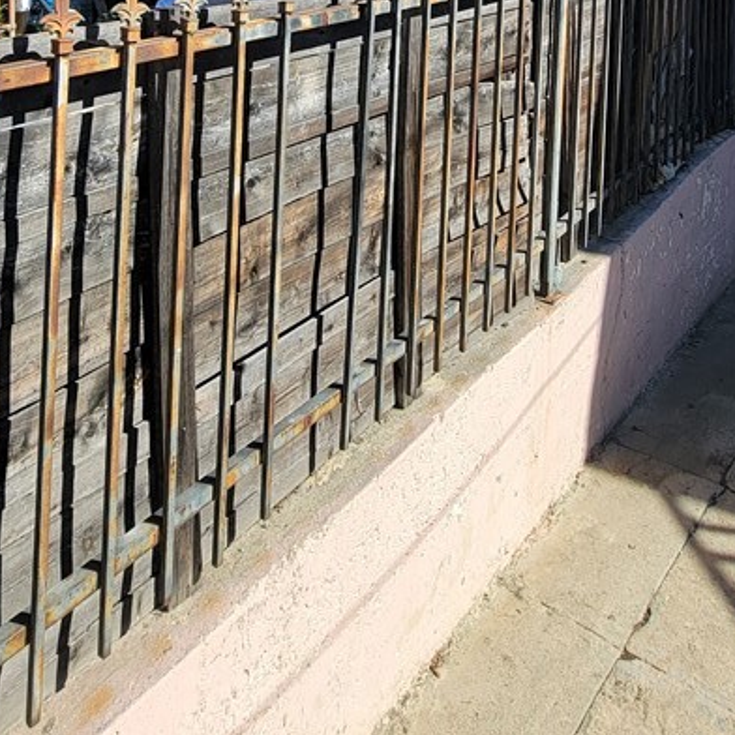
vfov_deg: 42.6
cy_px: -71
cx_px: 396
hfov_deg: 54.0
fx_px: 721
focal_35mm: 30
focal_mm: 2.2
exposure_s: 1/1372
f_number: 2.2
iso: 50
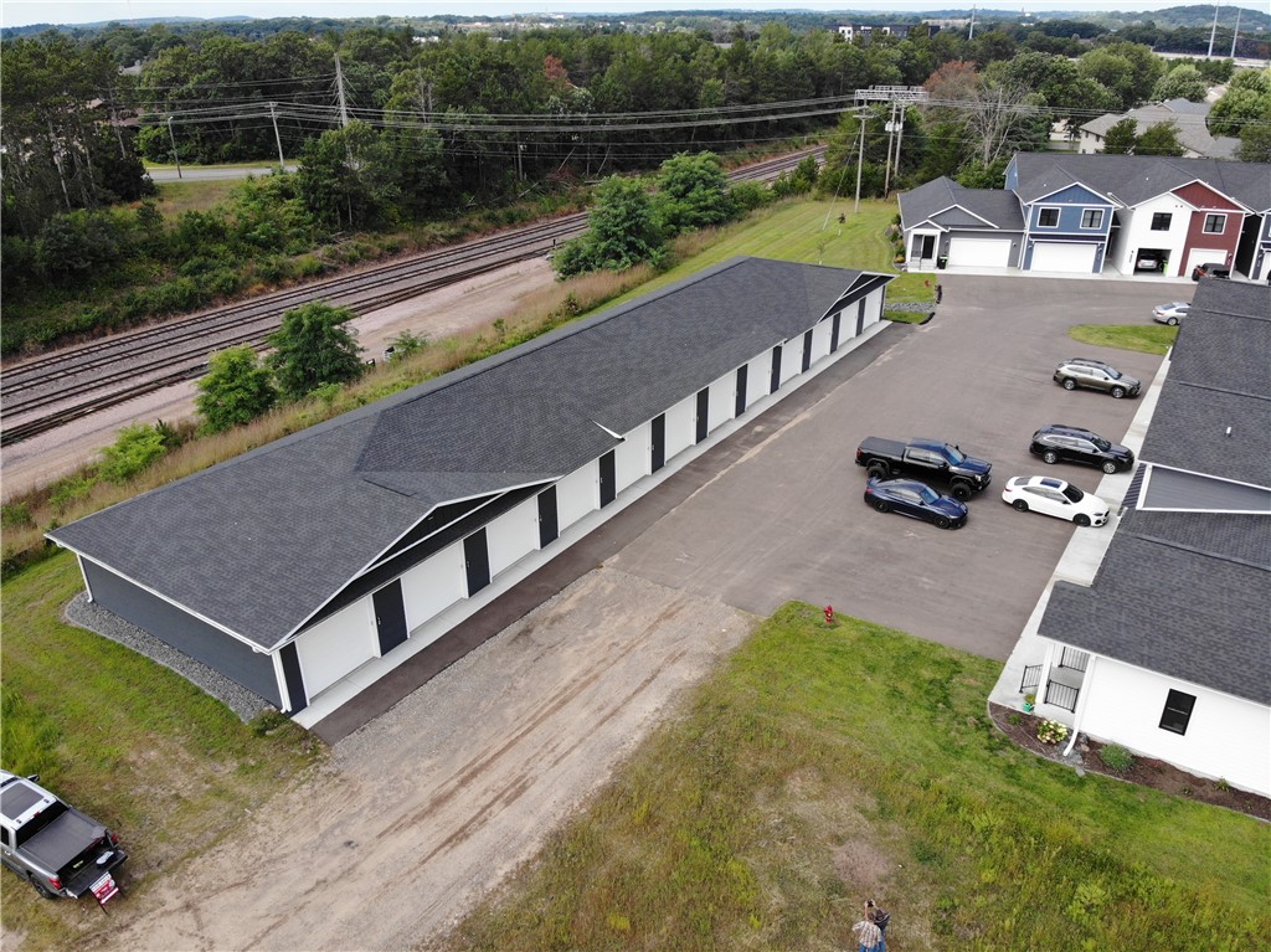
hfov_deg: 71.6
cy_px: 476
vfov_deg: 56.8
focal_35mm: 24
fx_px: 881
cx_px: 636
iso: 113
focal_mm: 4.5
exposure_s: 1/477
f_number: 2.8
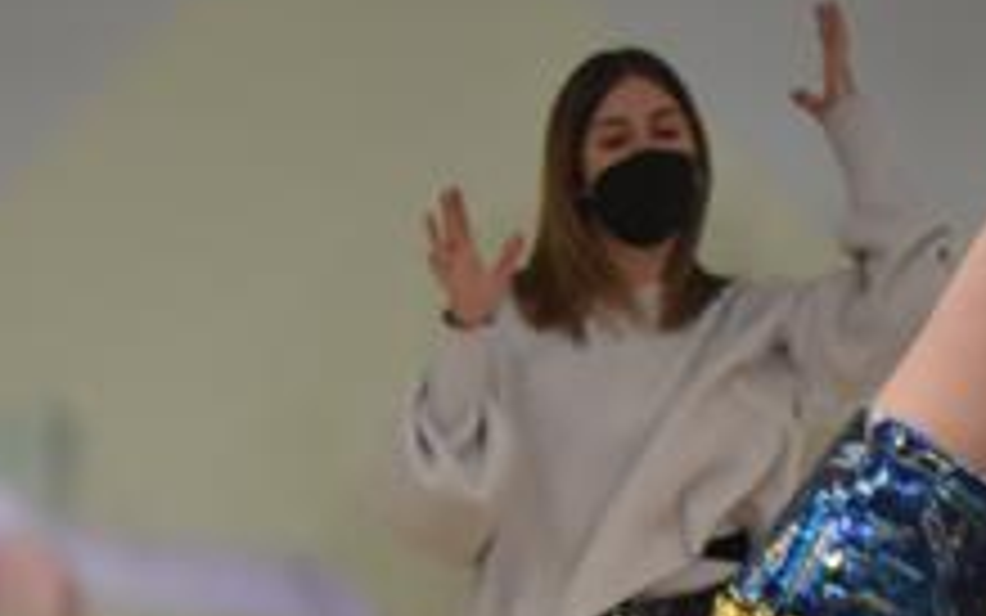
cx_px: 248
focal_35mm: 151
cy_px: 861
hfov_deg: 13.8
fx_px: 4055
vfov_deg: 8.5
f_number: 4
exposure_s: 1/160
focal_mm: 27
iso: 800
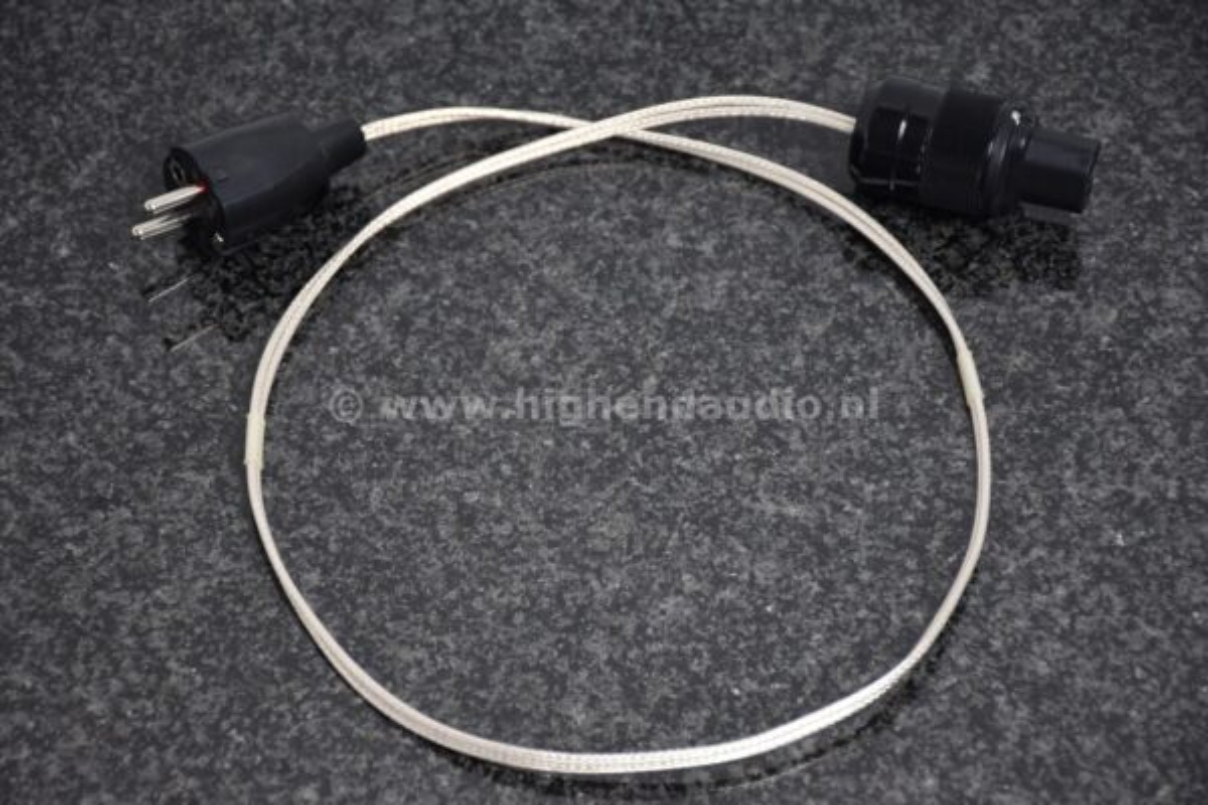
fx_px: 4278
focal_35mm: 128
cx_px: 604
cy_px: 402
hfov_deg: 16.1
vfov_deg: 10.8
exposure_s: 1/60
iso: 560
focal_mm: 85
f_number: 5.3
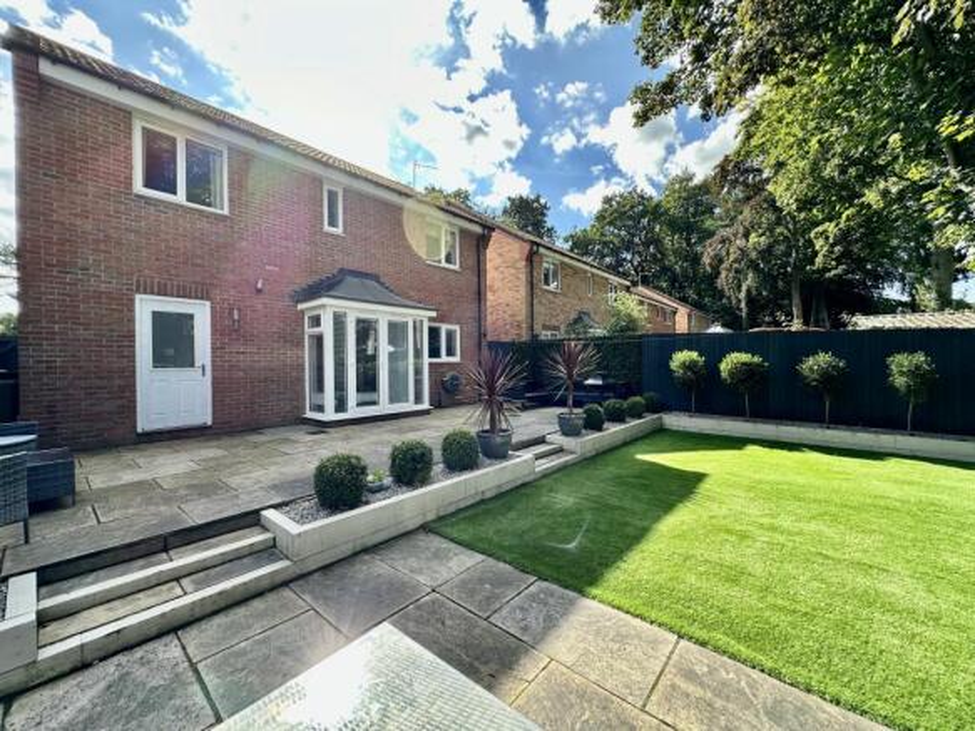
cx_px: 488
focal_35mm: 14
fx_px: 394
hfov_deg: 102.1
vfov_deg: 85.7
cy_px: 366
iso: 40
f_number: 2.2
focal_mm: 2.22
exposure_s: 1/449
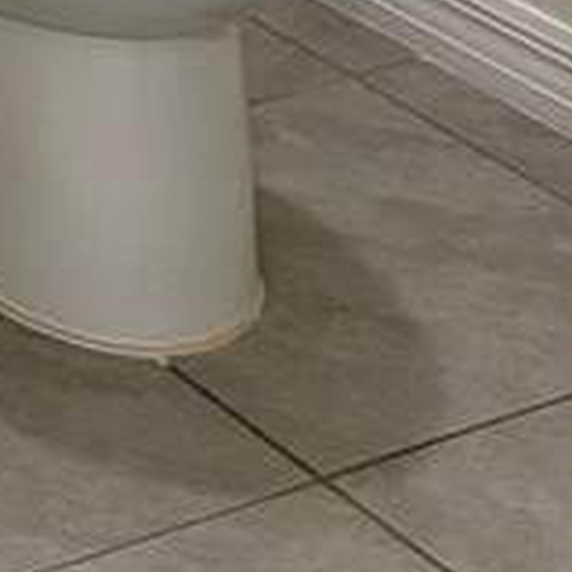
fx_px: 3253
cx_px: -713
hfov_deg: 9.2
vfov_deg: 8.1
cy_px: -1296
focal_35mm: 174
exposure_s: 1/60
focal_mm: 5.96
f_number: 1.6
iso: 250
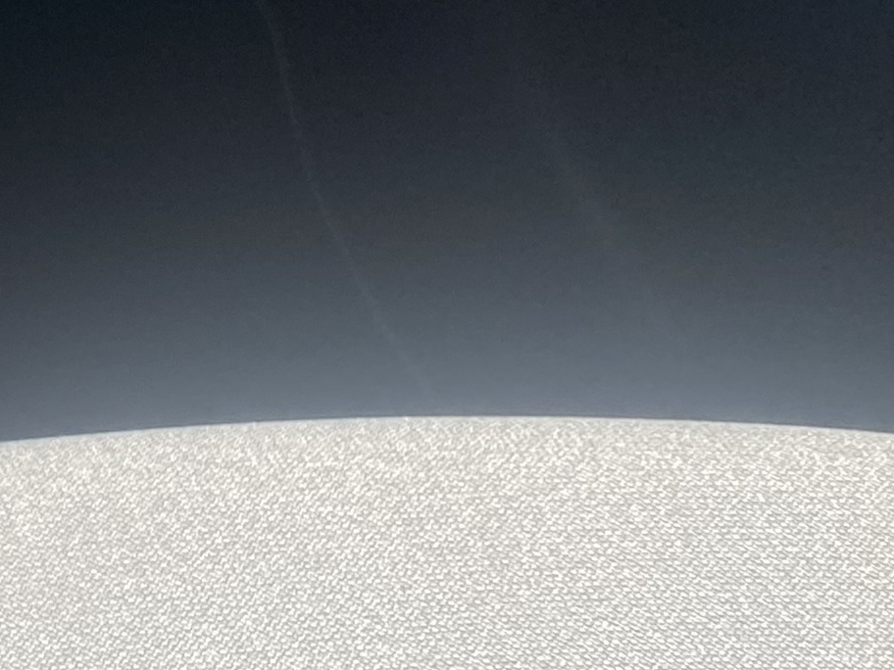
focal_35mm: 115
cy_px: -215
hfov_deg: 13.9
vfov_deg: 12.5
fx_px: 2970
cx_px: -1016
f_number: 1.8
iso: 32
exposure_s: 1/263
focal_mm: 4.25
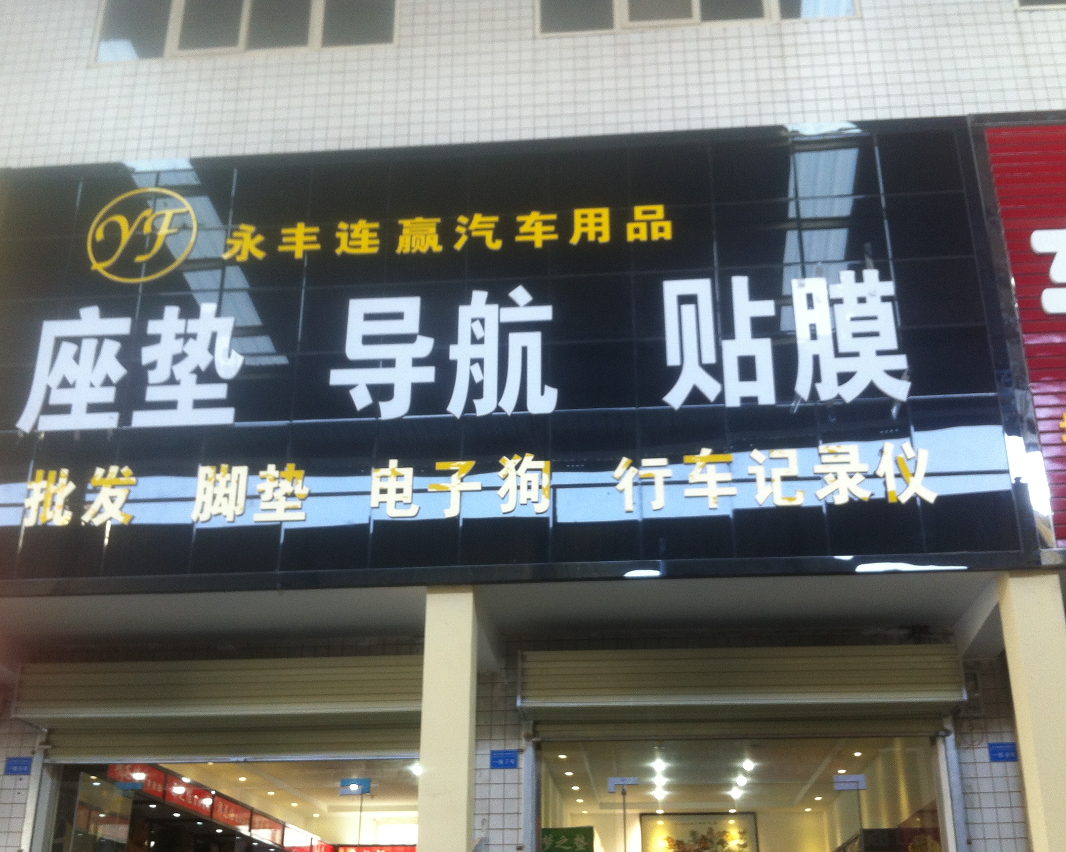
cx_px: 533
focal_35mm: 41
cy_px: 465
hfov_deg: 44.8
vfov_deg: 36.5
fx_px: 1293
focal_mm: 3.85
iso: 80
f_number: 2.8
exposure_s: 1/24
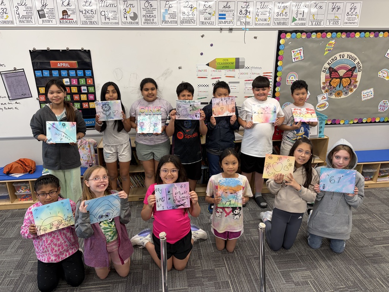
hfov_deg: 67.3
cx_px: 194
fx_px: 292
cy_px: 146
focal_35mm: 26
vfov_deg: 53.1
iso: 100
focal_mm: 5.96
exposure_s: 1/90
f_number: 1.6
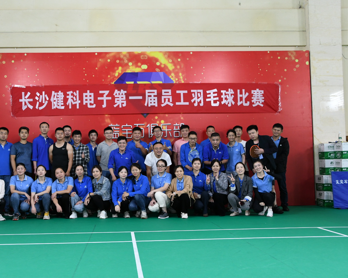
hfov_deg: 44.5
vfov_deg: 36.5
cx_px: 138
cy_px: 139
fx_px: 422
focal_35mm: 41
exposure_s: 1/60
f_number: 5.6
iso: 1600
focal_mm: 24
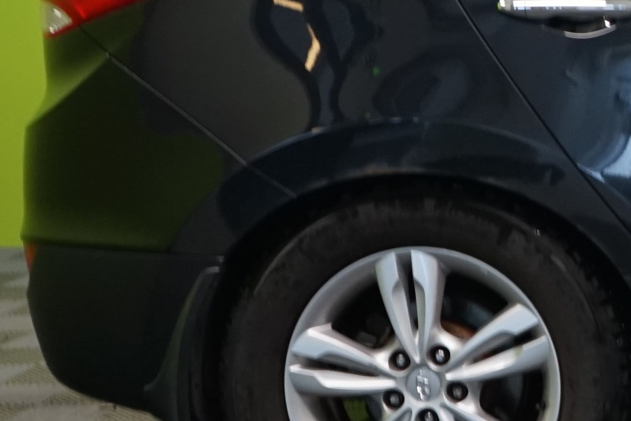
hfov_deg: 13.3
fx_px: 2383
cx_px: 1202
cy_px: 103
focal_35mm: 136
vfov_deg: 10.1
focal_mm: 32
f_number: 4.5
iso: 1250
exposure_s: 1/30
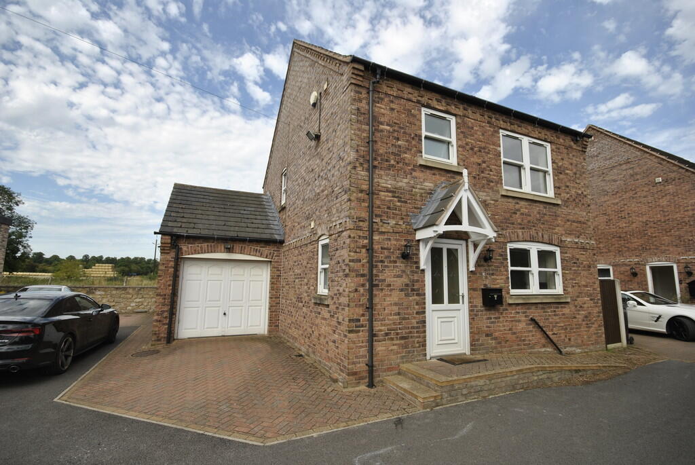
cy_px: 232
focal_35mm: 16
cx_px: 348
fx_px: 319
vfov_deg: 72.2
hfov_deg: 94.9
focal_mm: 11
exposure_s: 1/200
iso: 100
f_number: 7.1
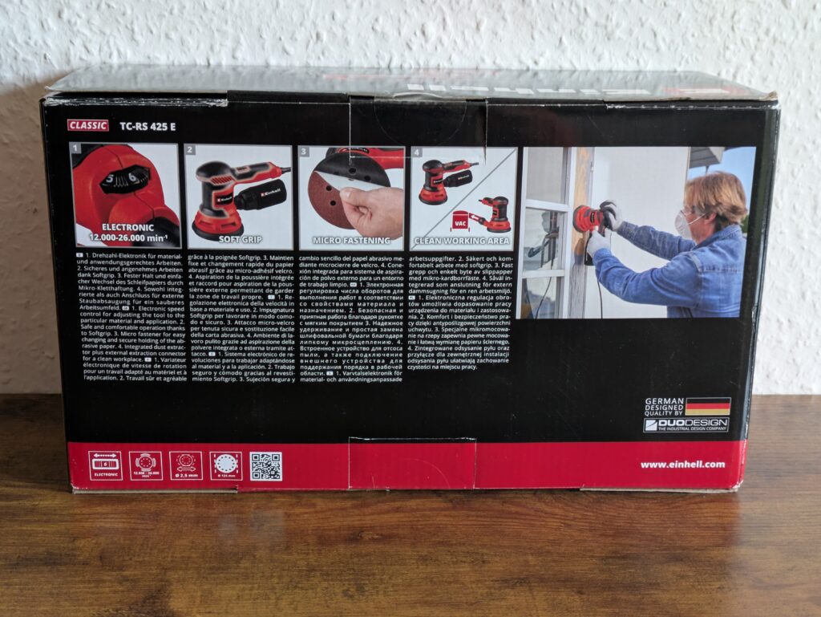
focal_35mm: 51
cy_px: 308
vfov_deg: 28.6
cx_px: 410
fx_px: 1210
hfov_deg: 37.5
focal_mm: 5.43
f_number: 1.89
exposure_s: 1/25
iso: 92
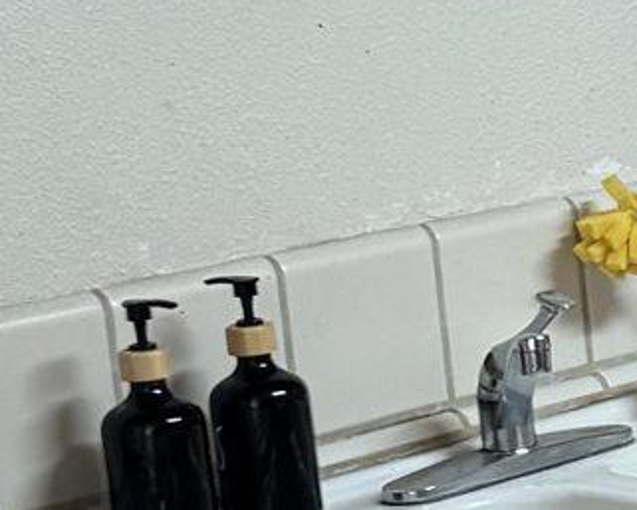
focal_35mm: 168
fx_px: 3168
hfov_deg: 10.5
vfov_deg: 9.2
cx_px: 1318
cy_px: 373
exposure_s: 1/60
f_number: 1.78
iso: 400
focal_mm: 6.76
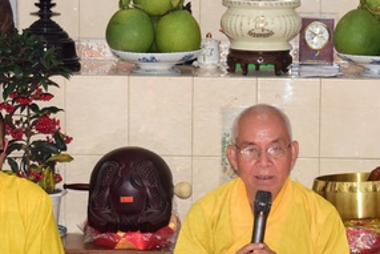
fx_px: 2355
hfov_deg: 9.2
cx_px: 239
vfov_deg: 6.2
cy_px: 243
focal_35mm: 223
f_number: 5
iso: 1000
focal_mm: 98
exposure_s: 1/80
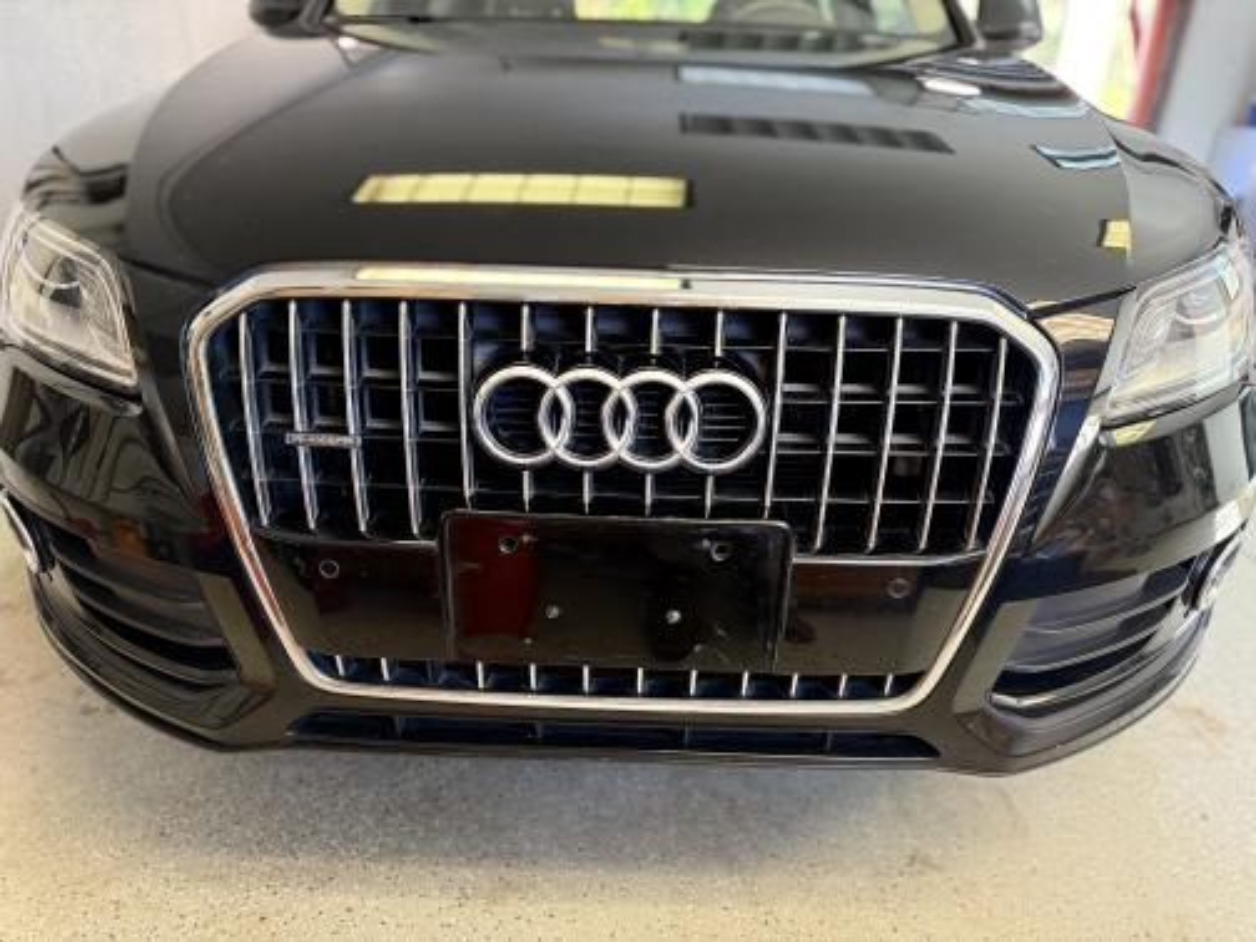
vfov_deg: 56.8
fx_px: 871
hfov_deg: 71.6
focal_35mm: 24
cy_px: 471
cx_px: 628
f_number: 1.78
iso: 250
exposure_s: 1/60
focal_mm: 6.76
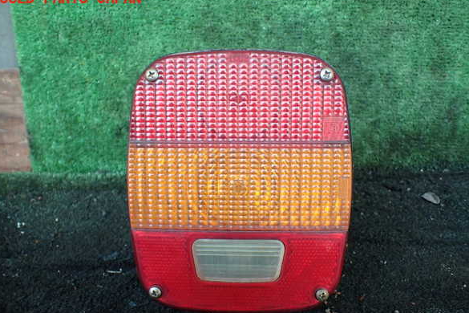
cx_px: 236
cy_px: 169
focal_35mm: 32
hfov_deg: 58.7
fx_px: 417
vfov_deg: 41.1
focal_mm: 5.4
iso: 250
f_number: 2.3
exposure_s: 1/125
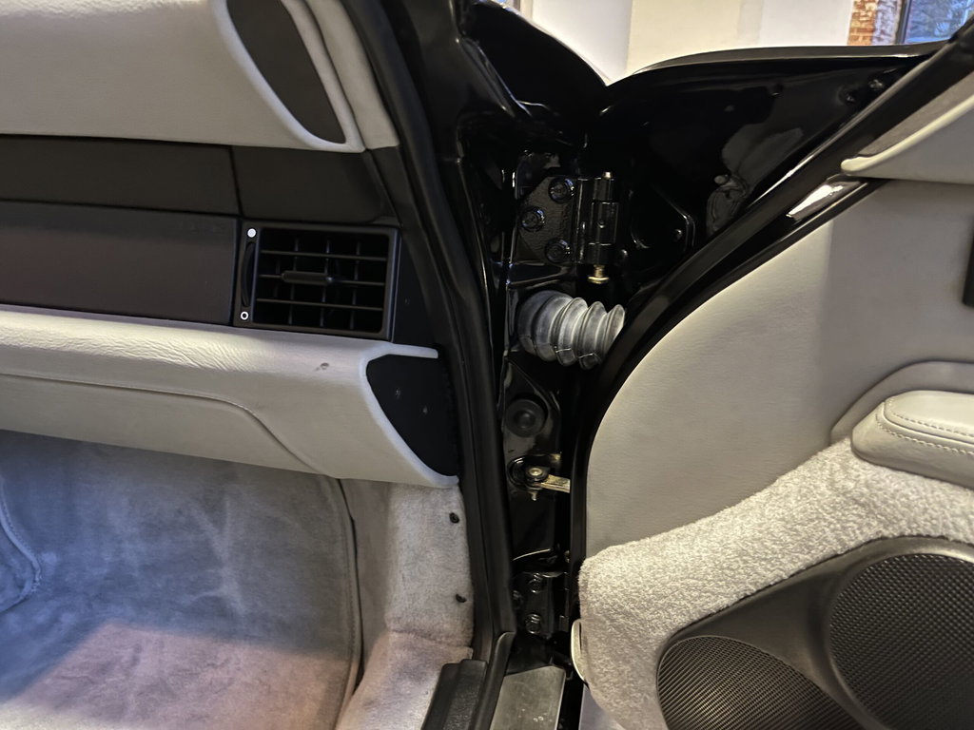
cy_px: 365
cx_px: 487
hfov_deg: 67.3
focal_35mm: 26
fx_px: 732
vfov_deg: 53.1
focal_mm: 5.1
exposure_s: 1/25
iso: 640
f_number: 1.6
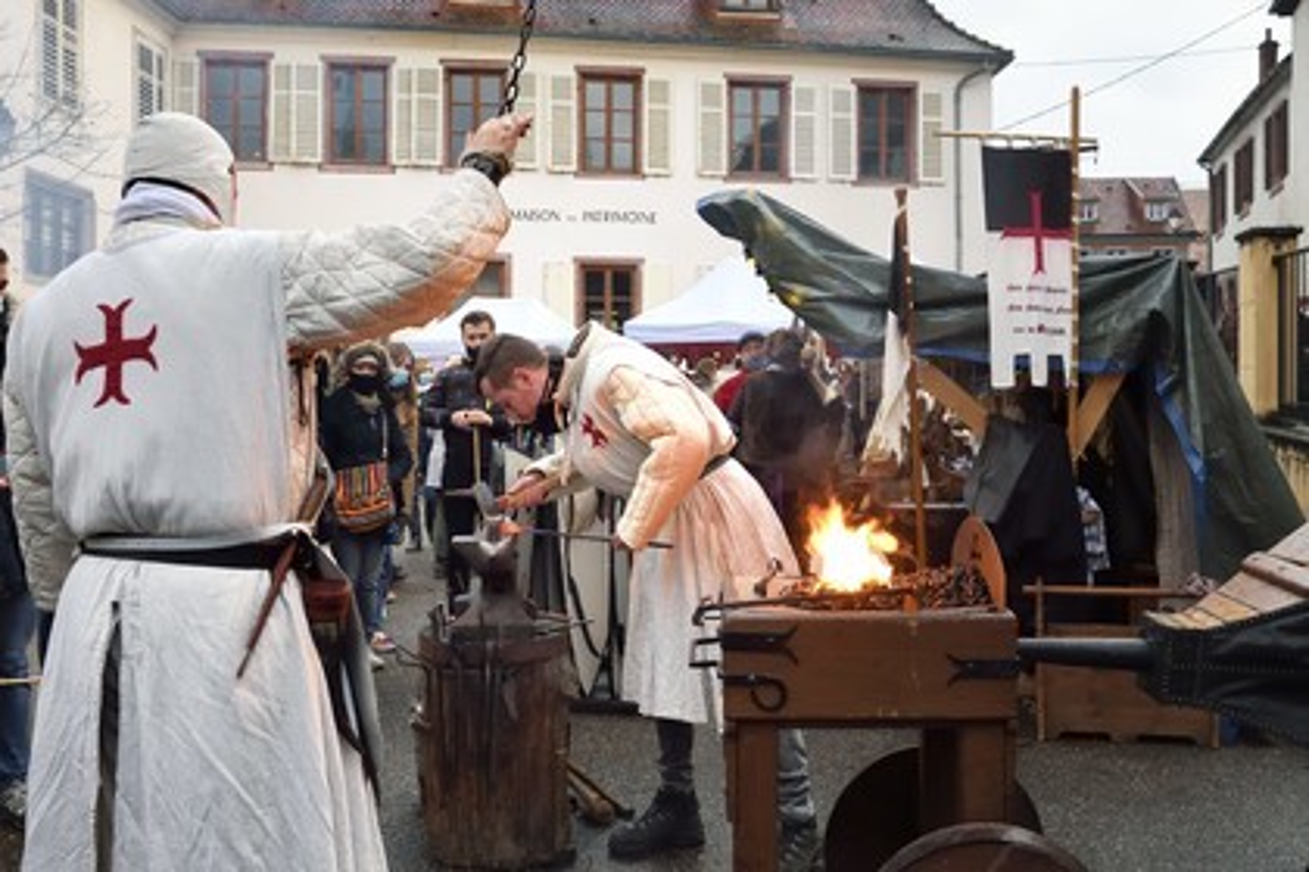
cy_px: 436
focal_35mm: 29
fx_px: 1054
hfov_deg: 63.7
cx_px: 654
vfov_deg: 45.0
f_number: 8
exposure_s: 1/60
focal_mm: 29
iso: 1600
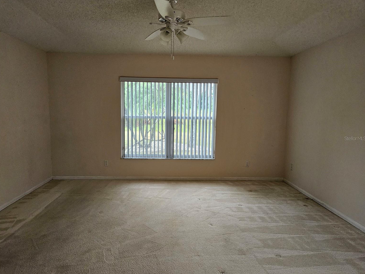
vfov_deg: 56.8
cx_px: 176
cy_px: 138
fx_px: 253
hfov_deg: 71.6
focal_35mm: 24
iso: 1000
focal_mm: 5.4
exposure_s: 1/240
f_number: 1.8
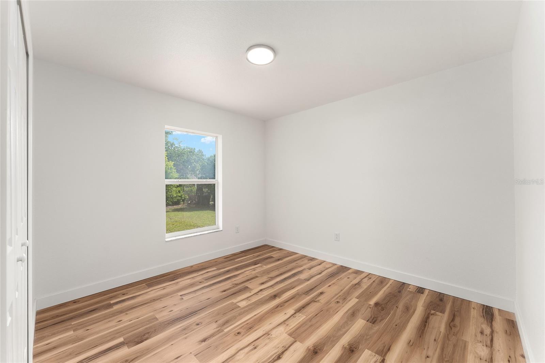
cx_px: 272
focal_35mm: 14
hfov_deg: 104.3
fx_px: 212
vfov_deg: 81.2
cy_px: 182
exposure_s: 1/30
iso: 400
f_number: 7.1
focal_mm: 14
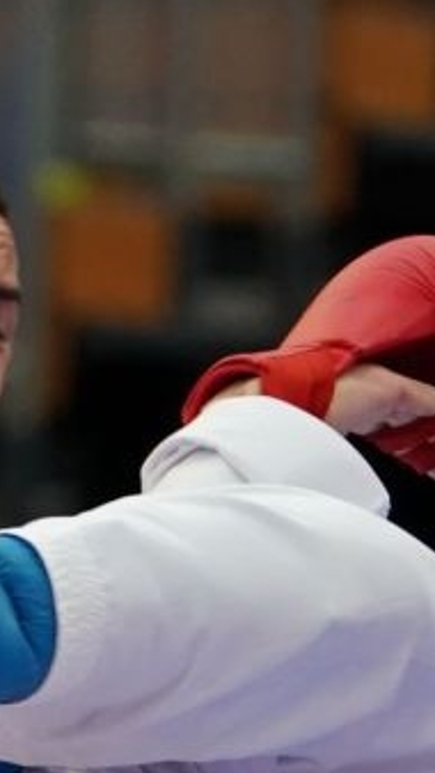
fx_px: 18300
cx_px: -32
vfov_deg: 2.4
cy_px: 359
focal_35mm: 892
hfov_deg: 1.4
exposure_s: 1/1000
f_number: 2.8
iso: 1250
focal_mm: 107
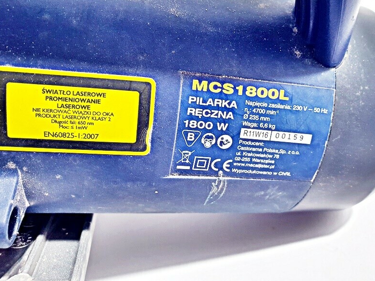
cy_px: 121
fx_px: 325
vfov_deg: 46.7
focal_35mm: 30
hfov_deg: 59.9
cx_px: 199
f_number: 2.4
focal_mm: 4.3
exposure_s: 1/50
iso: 200
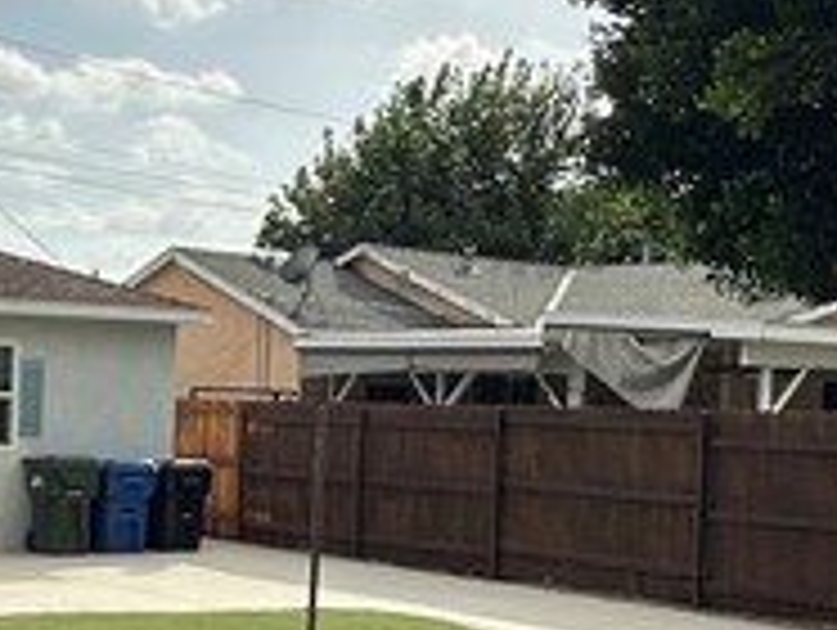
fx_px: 1864
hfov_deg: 25.2
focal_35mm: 77
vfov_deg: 19.1
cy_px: 414
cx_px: 324
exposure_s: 1/3401
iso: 50
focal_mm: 2.22
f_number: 2.2
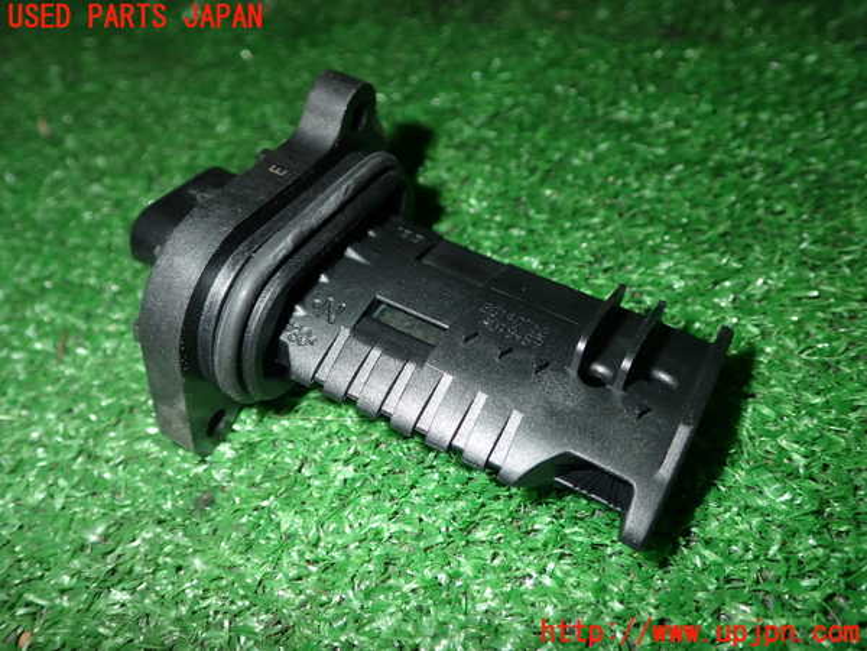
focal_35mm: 32
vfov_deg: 44.2
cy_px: 326
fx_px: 801
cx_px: 434
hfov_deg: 56.8
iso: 200
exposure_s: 1/30
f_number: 7.1
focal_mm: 5.79
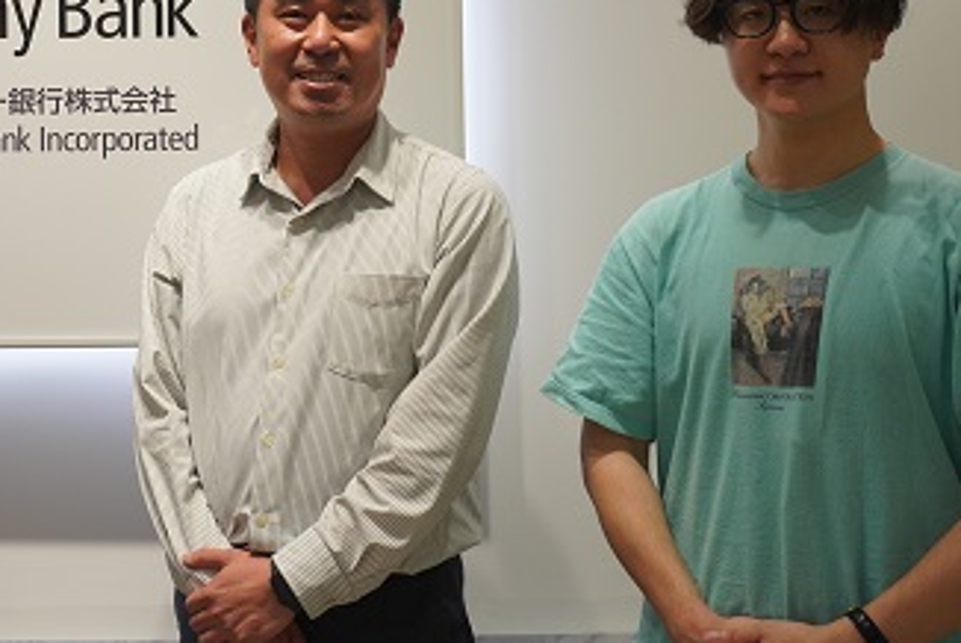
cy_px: 97
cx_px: 233
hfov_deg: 33.8
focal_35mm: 58
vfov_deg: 23.0
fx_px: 1547
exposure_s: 1/160
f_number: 4
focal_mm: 21
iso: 500
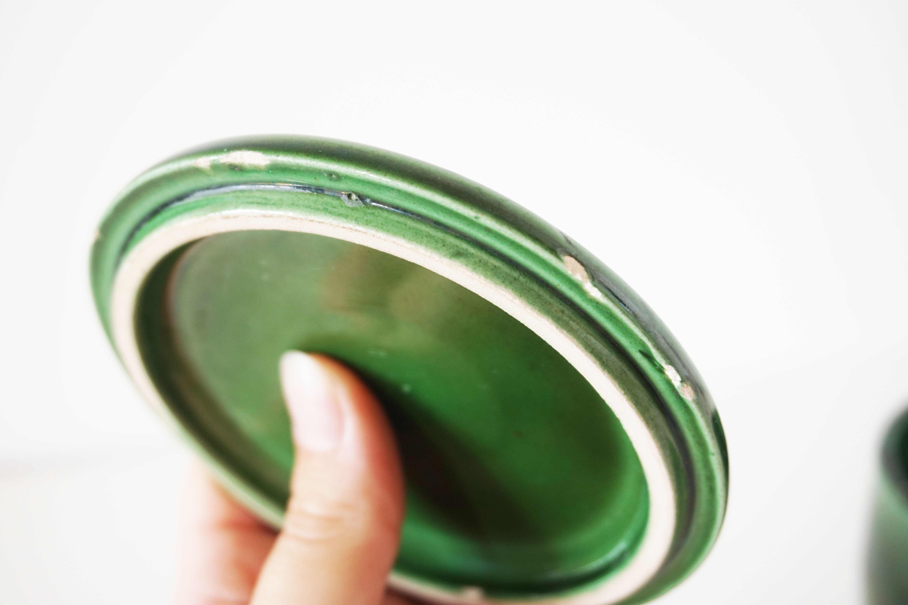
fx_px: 1134
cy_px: 302
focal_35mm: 45
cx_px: 454
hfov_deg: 43.6
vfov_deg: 29.8
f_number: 5
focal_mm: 30
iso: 250
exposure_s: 1/60
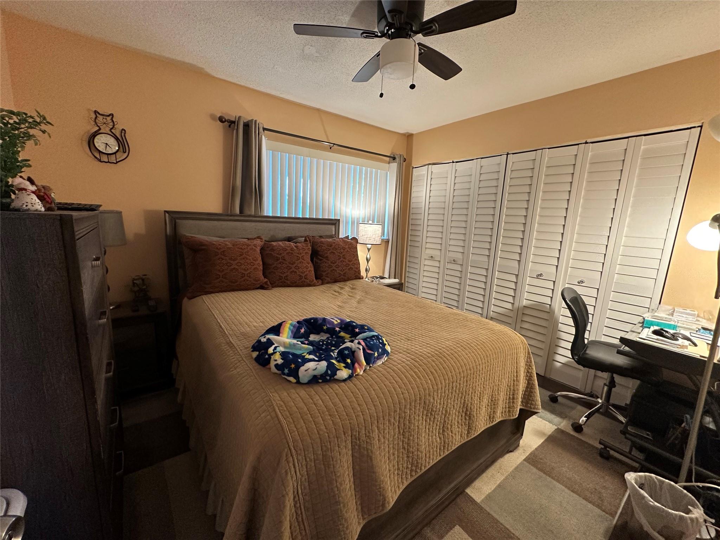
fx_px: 291
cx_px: 360
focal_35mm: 14
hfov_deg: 102.1
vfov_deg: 85.7
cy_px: 270
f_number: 2.2
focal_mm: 2.22
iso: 320
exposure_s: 1/60
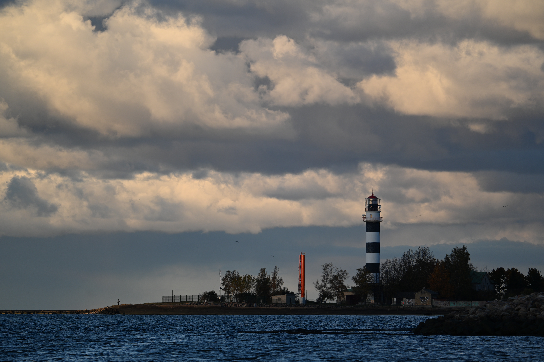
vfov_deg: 5.3
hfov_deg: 7.9
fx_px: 3926
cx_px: 272
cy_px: 181
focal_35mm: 260
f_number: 5.3
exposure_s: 1/320
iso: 100
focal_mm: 260
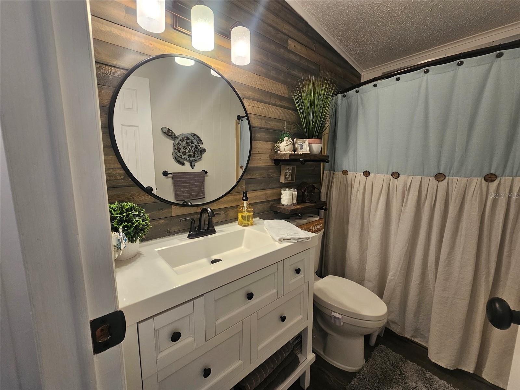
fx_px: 195
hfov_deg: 106.2
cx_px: 260
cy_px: 195
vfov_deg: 89.9
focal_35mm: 13
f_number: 2.2
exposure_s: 1/60
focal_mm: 2.2
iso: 125
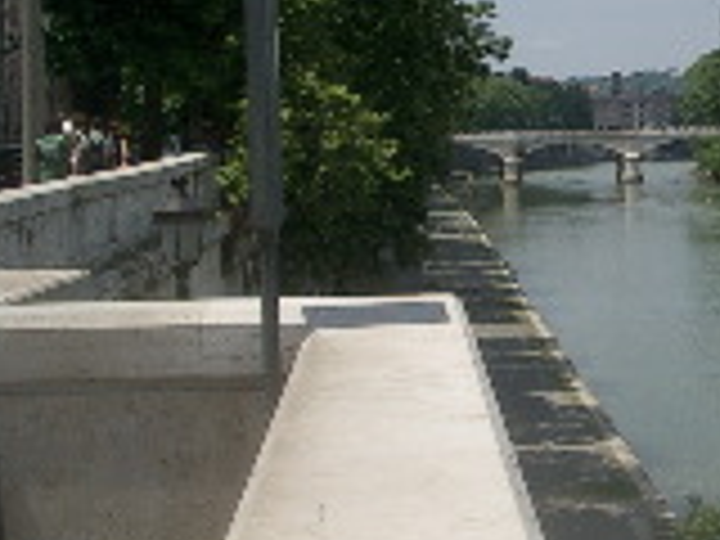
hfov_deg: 20.8
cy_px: 196
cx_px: 680
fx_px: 1914
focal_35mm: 92
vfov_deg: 16.0
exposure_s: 1/1000
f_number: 4.3
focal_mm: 5.8
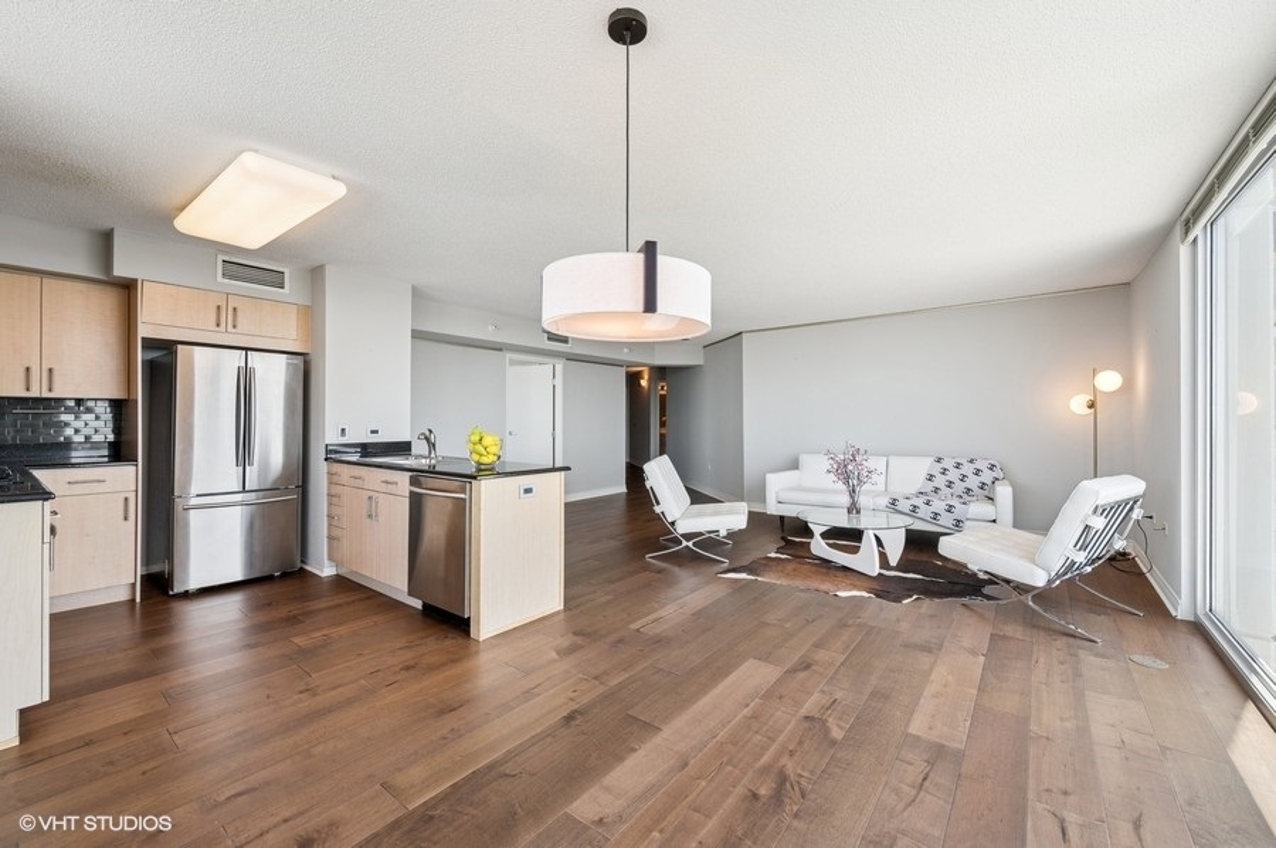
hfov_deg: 104.3
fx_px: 496
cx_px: 638
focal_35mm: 14
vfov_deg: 81.1
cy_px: 424
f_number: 9.5
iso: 200
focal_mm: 14
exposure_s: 1/20
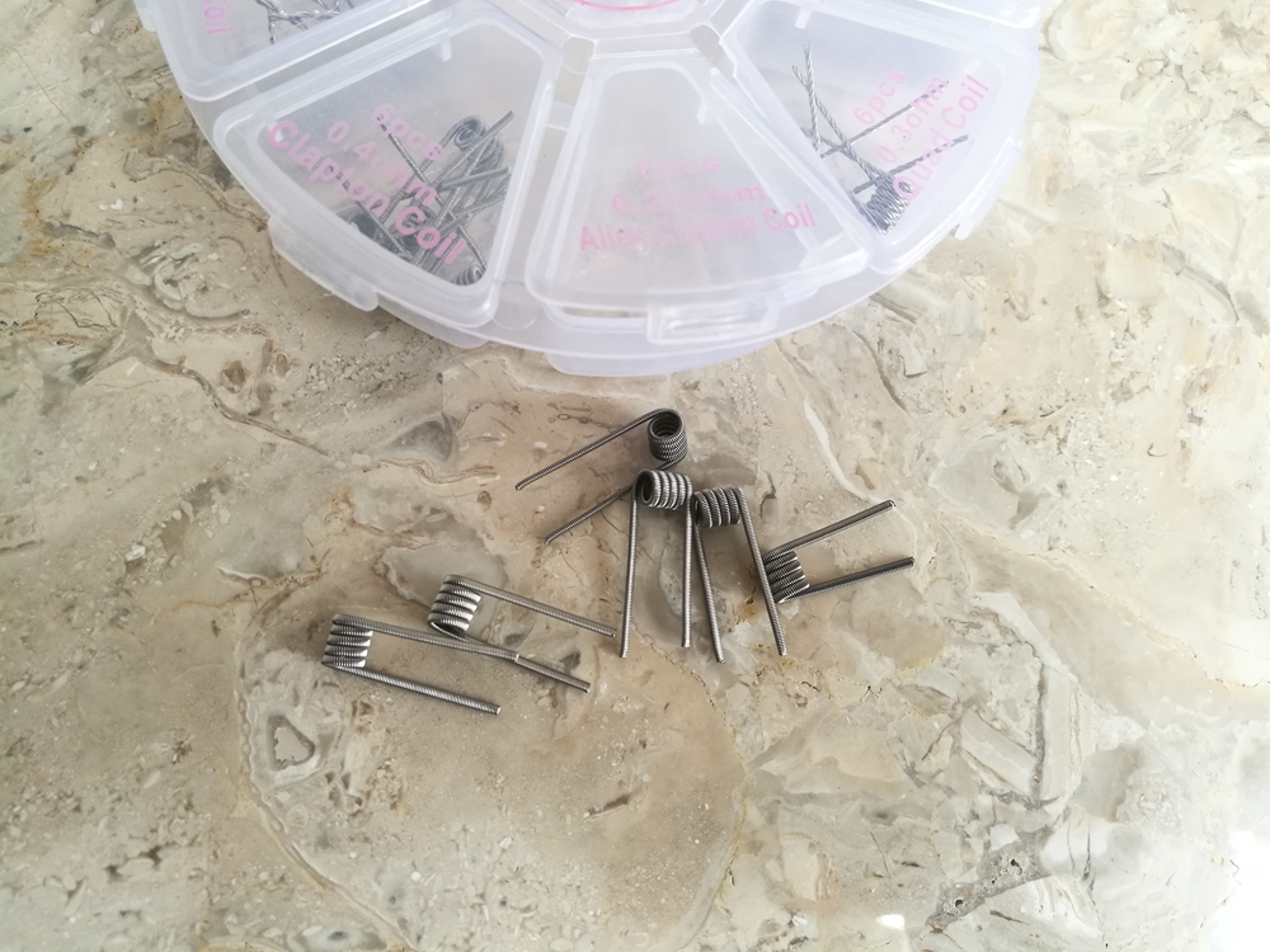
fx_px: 991
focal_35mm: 27
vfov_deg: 51.4
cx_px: 635
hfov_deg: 65.3
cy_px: 476
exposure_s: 1/50
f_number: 2.2
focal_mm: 4.5
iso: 125
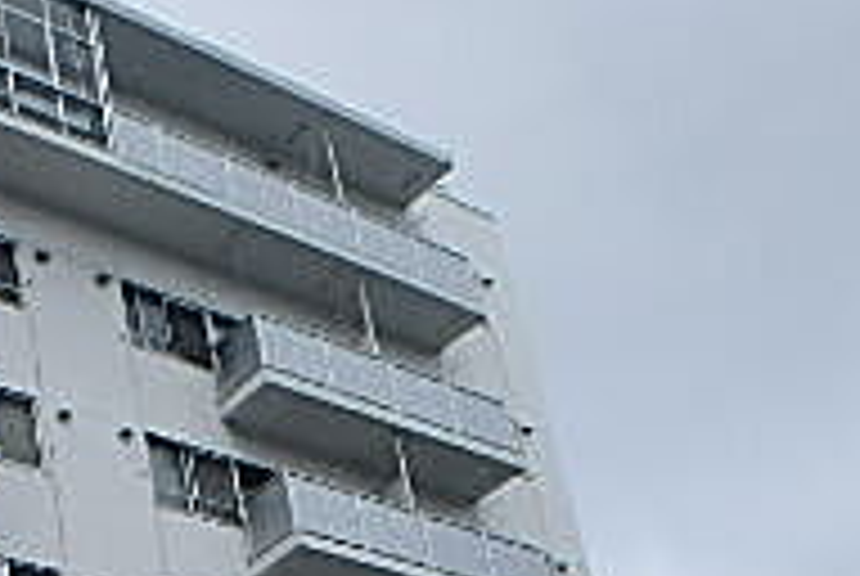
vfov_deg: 17.4
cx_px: 5
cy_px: 783
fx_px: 1747
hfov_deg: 26.2
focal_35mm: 73
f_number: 3.5
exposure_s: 1/1000
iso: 125
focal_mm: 3.7
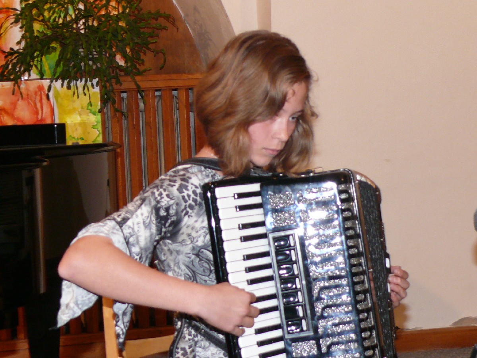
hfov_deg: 20.2
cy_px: 179
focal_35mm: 97
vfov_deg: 15.2
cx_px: 238
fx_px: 1337
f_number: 3.2
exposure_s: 1/30
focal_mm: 13.1
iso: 200
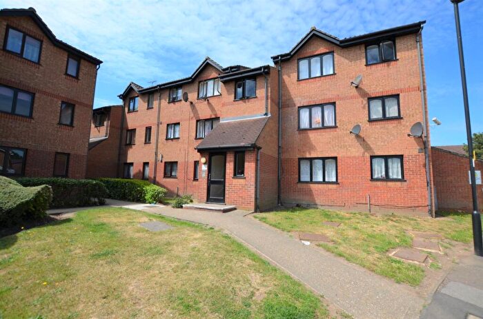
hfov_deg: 100.5
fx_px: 201
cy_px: 160
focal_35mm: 15
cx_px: 242
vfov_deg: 77.0
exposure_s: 1/250
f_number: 8
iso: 100
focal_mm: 10
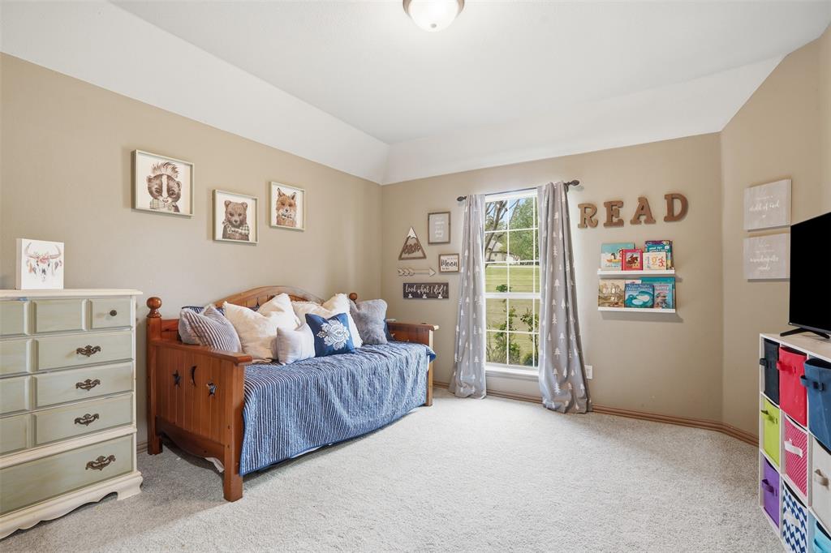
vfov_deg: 73.7
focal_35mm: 16
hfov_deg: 96.8
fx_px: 369
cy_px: 276
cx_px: 416
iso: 160
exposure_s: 1/80
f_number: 9
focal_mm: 16
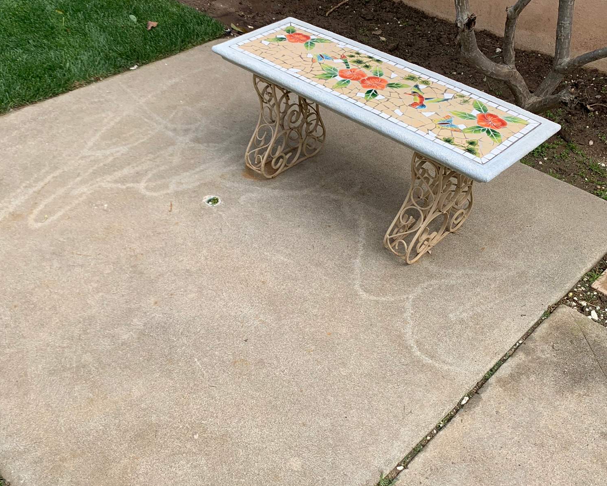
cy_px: 241
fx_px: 629
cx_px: 228
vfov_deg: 42.2
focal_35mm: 35
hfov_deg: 51.0
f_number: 1.8
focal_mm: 4.25
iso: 25
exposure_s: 1/1468
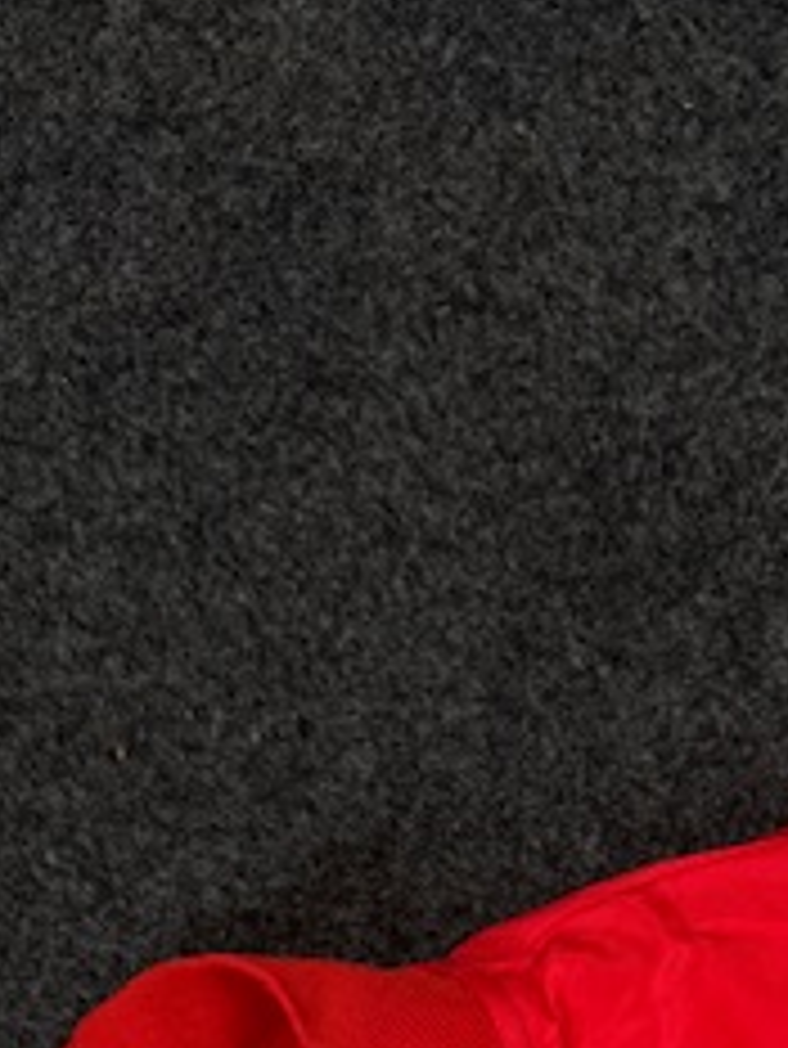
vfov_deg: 24.9
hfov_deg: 22.1
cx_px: 585
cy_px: 1412
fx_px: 2001
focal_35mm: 66
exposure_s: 1/100
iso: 125
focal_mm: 6.76
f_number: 1.78
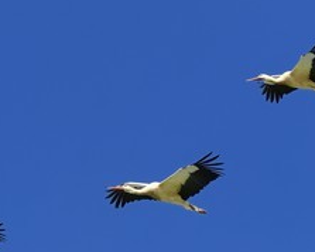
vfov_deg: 4.4
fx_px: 3297
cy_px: 166
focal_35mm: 354
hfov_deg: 5.5
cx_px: 106
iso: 400
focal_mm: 200
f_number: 8
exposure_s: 1/800
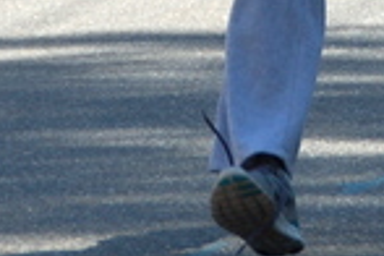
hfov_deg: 2.3
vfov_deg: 1.5
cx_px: 410
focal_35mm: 914
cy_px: -217
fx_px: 9749
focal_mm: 112
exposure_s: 1/500
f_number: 5.6
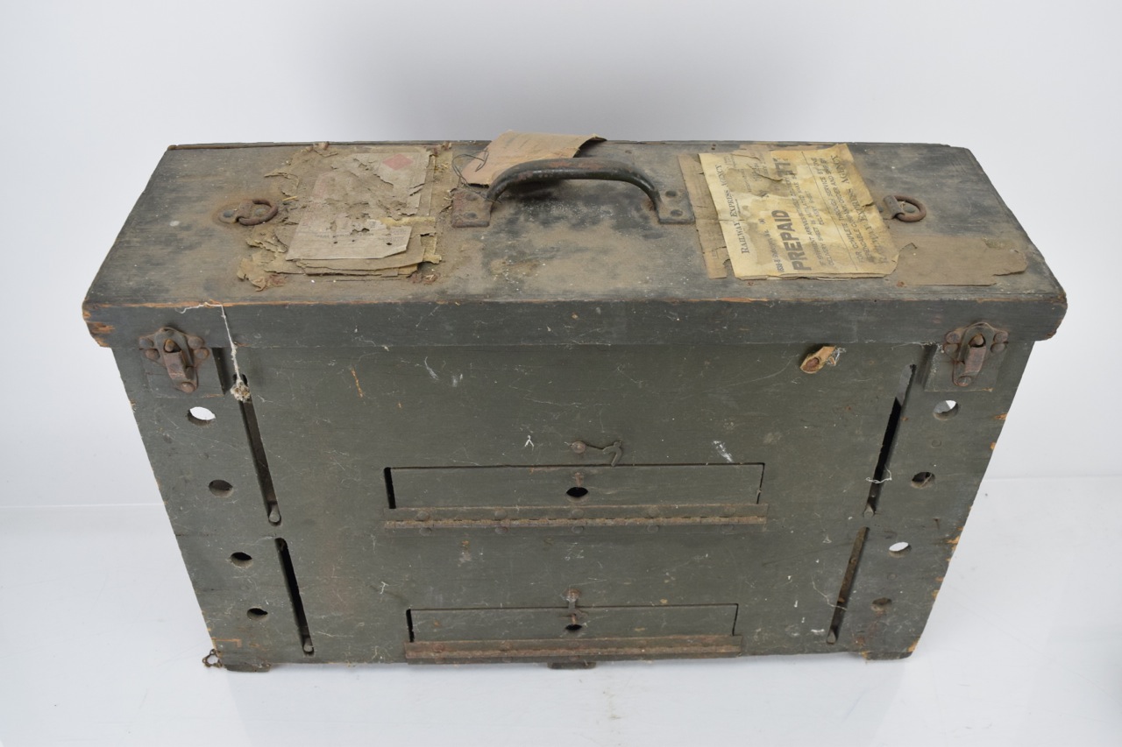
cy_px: 374
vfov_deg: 40.0
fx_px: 1028
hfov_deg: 57.2
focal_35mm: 33
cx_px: 561
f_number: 5.6
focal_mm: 22
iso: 800
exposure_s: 1/125
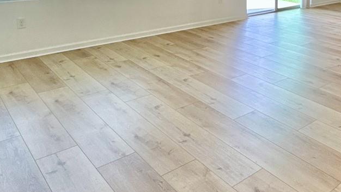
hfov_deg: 46.4
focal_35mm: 39
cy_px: -15
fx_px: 353
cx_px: 309
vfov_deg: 28.0
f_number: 2.2
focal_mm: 2.22
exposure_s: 1/151
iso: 64
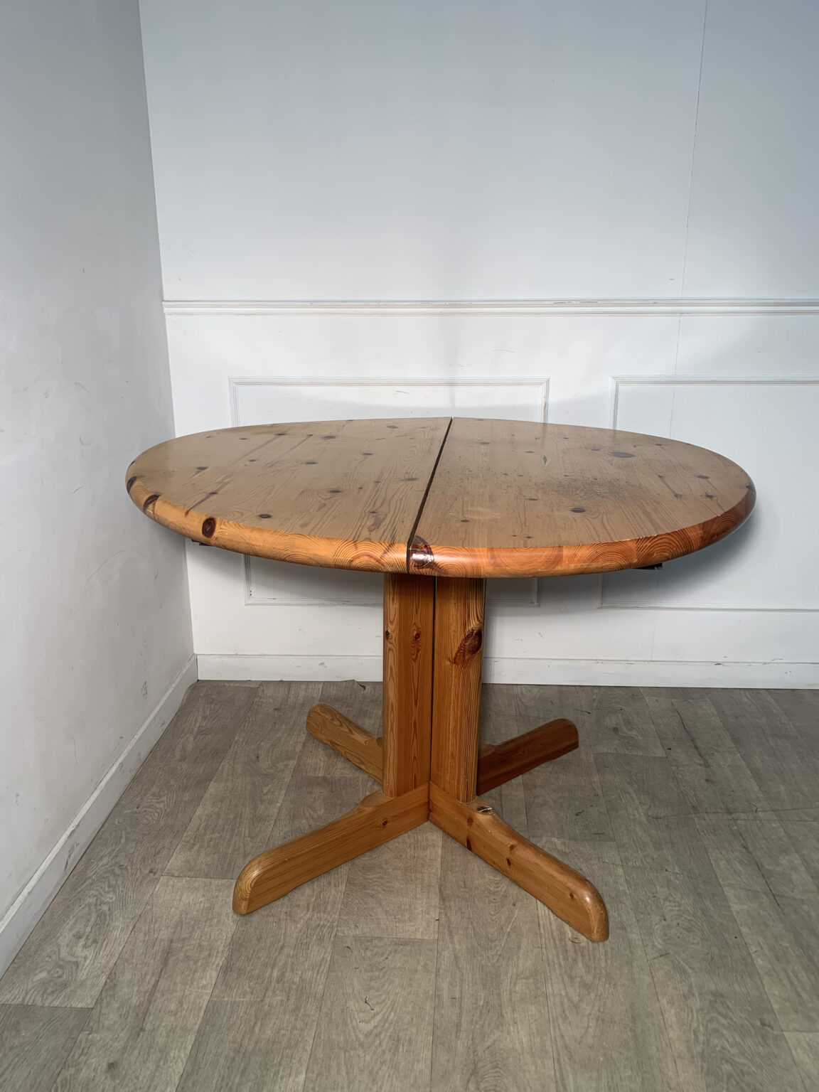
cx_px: 410
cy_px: 546
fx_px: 820
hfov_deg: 53.1
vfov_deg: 67.3
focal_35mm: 26
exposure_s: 1/100
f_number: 1.8
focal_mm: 4.25
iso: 32
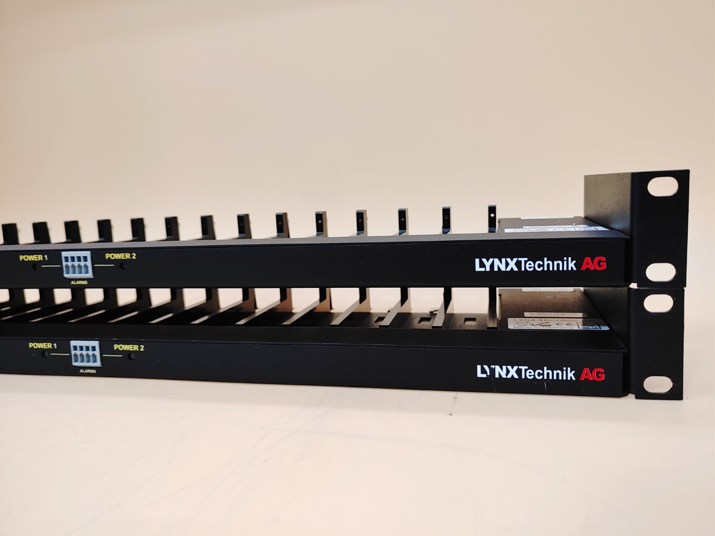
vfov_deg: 53.1
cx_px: 358
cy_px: 268
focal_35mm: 26
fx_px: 537
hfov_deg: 67.3
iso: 100
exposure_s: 1/60
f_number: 1.8
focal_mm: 4.36
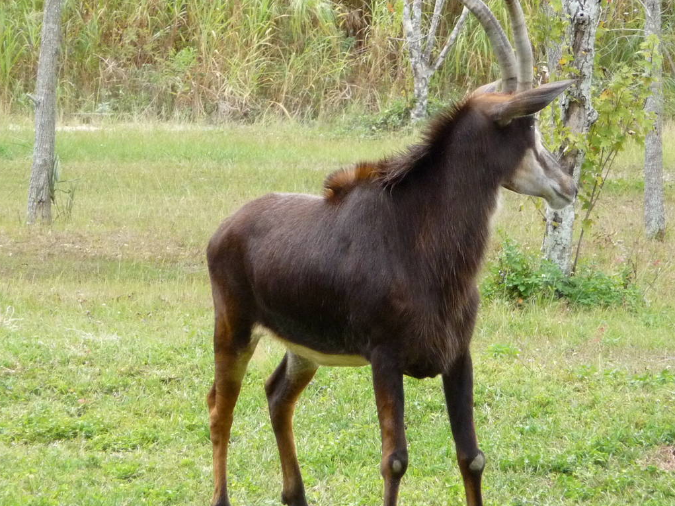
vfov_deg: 3.4
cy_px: 247
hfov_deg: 4.5
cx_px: 424
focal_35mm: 439
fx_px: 8557
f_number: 4.9
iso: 400
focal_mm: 47
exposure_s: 1/250
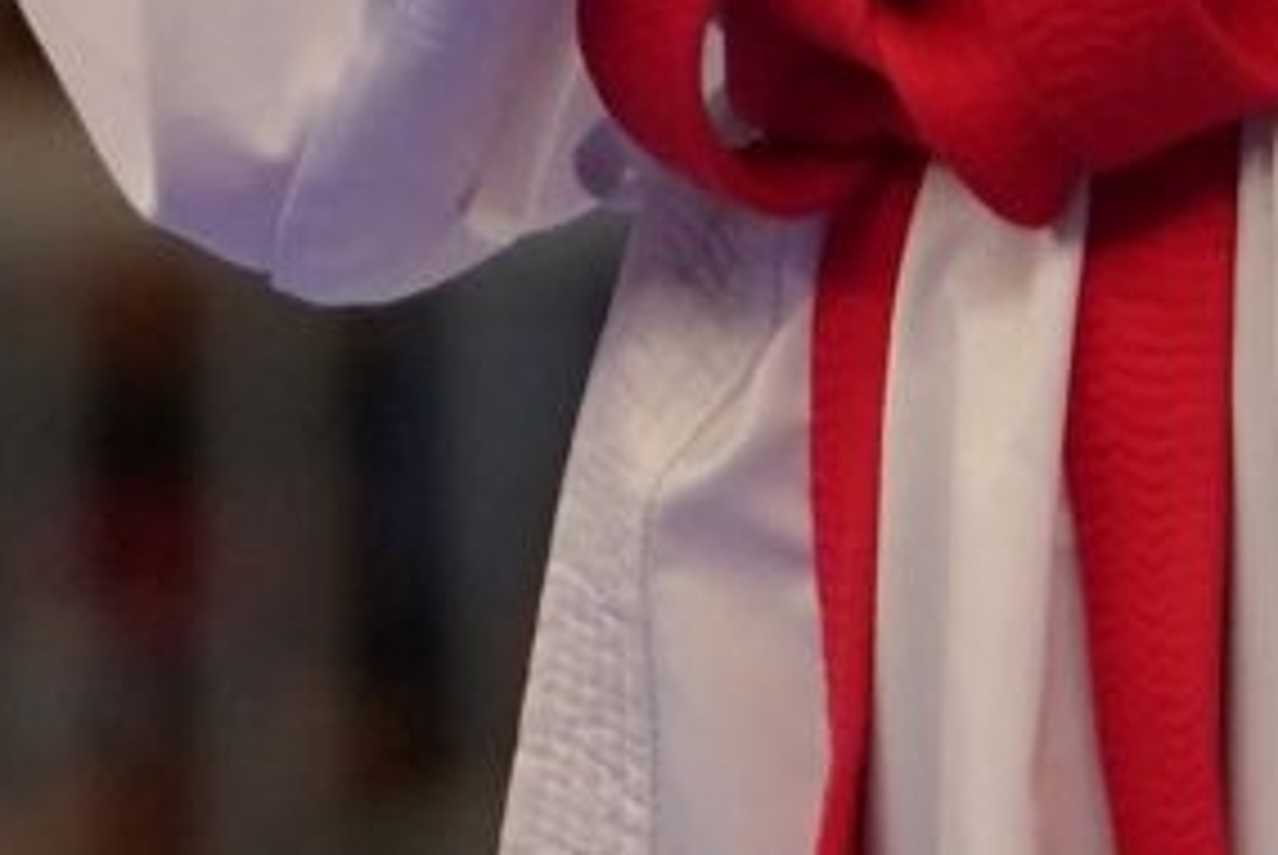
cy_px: -1287
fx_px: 66807
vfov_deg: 0.7
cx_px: 2192
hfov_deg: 1.1
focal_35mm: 1880
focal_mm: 198
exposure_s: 1/1000
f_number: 2.8
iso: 1600
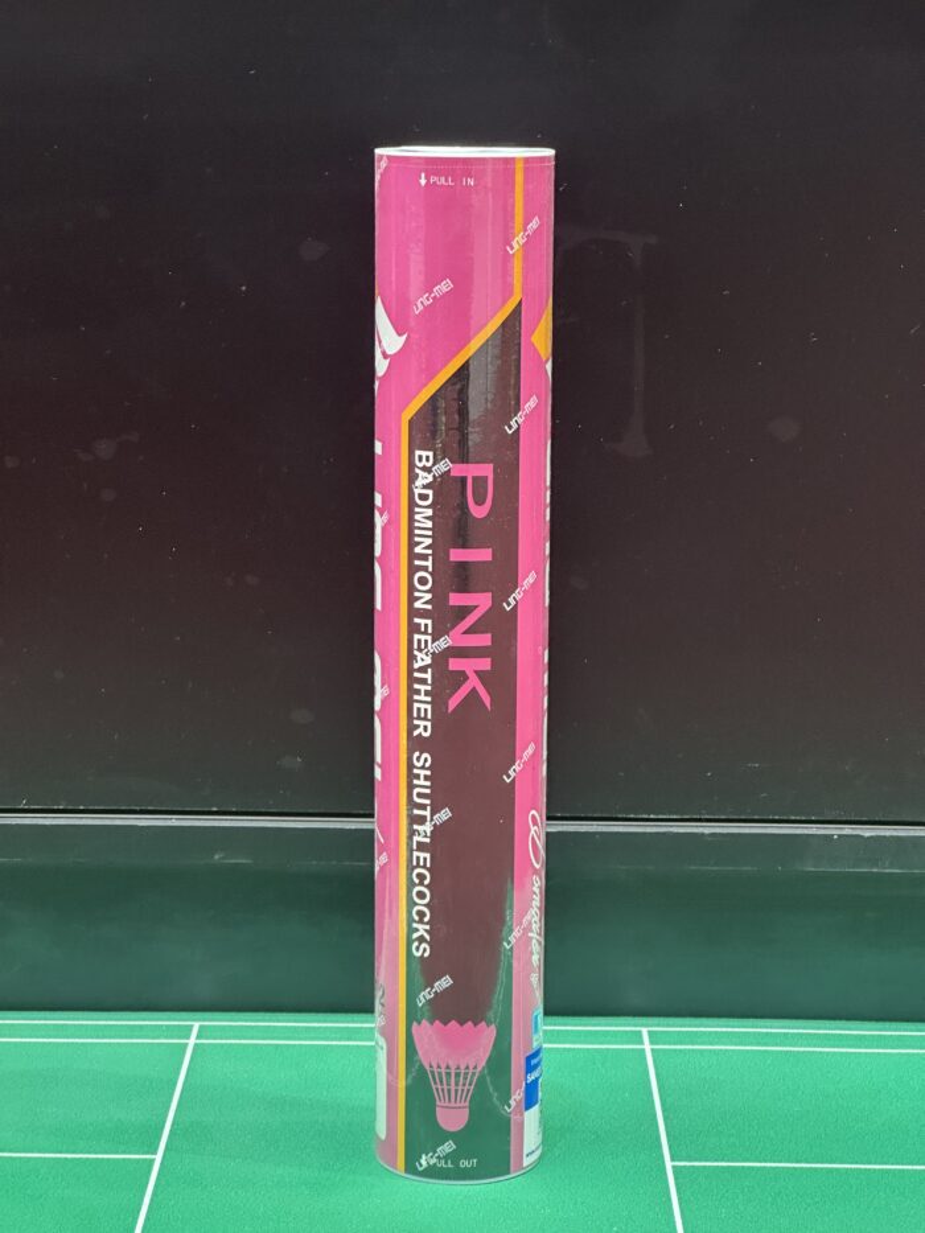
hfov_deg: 19.1
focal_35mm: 77
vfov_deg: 25.3
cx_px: 462
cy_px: 616
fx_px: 2743
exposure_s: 1/50
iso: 400
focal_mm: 9
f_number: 2.8
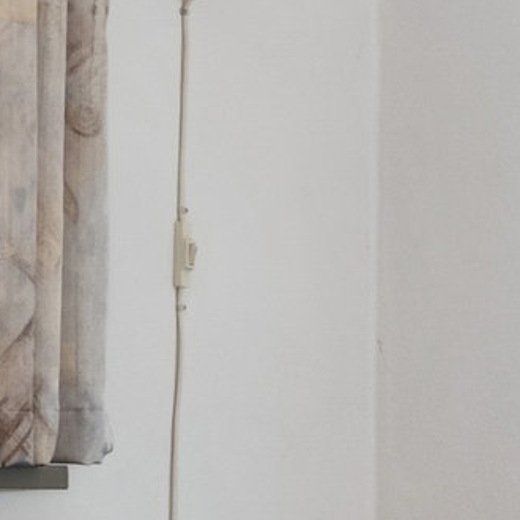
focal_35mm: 168
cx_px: 1273
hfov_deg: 9.3
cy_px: 359
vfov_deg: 10.4
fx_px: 2852
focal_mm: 14.5
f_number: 7.1
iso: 200
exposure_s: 1/2.5
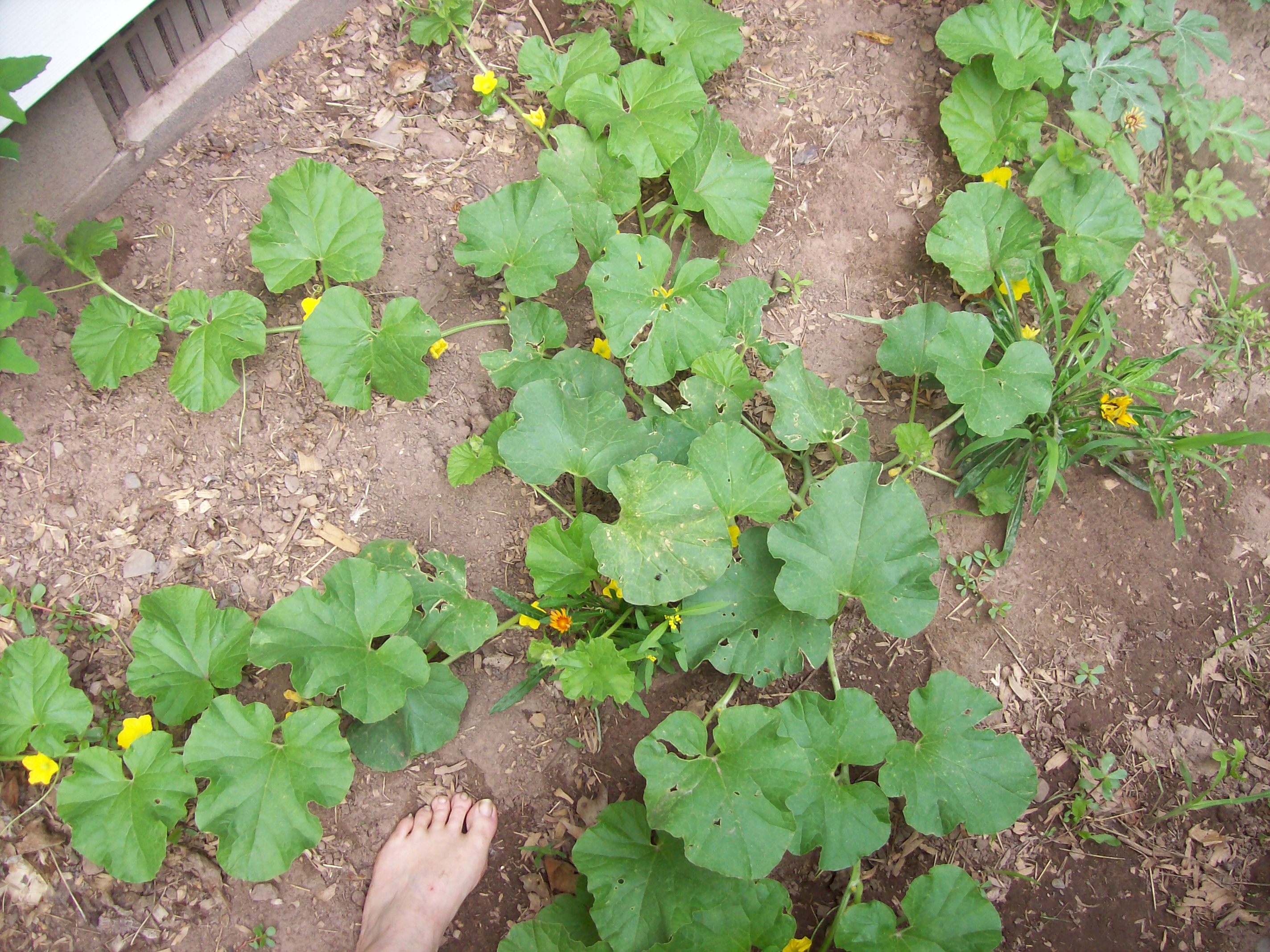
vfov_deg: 39.6
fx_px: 1320
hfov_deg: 51.4
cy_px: 476
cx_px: 635
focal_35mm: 36
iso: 80
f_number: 2.7
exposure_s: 1/159
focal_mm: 6
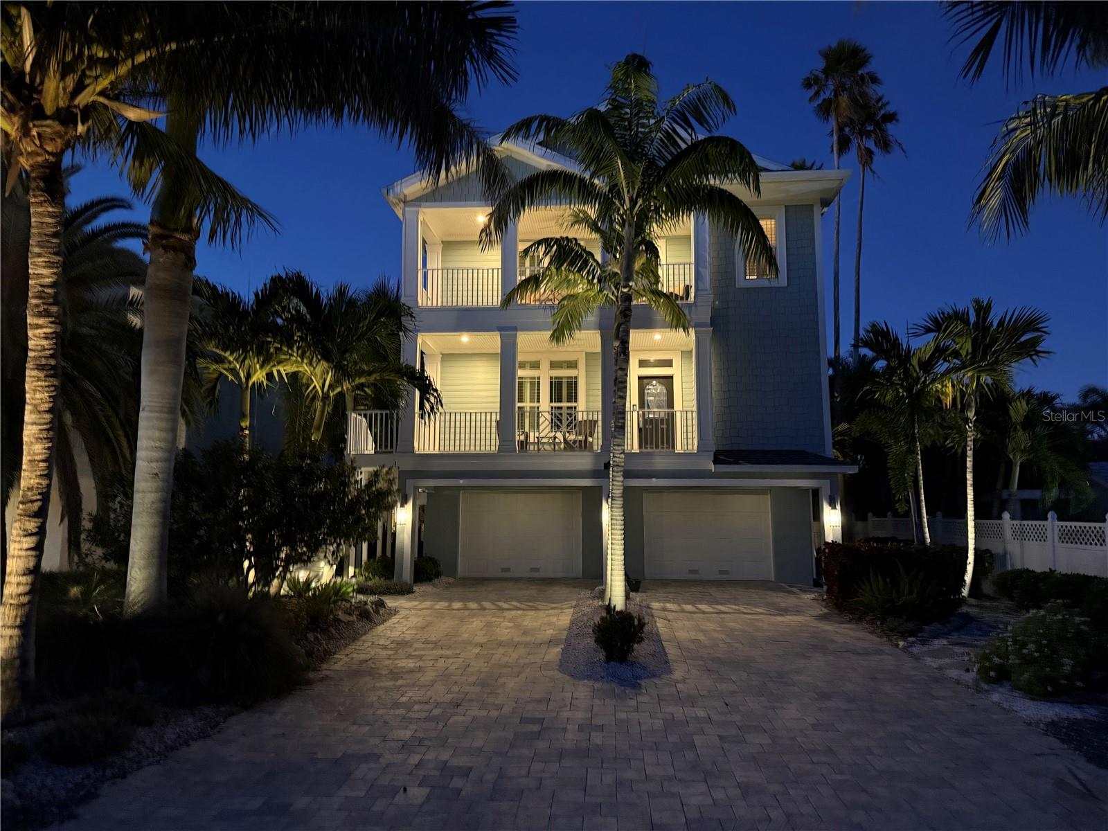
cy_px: 416
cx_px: 554
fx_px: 768
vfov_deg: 56.8
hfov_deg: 71.6
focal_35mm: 24
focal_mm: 6.76
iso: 1000
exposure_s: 1/30
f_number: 1.78
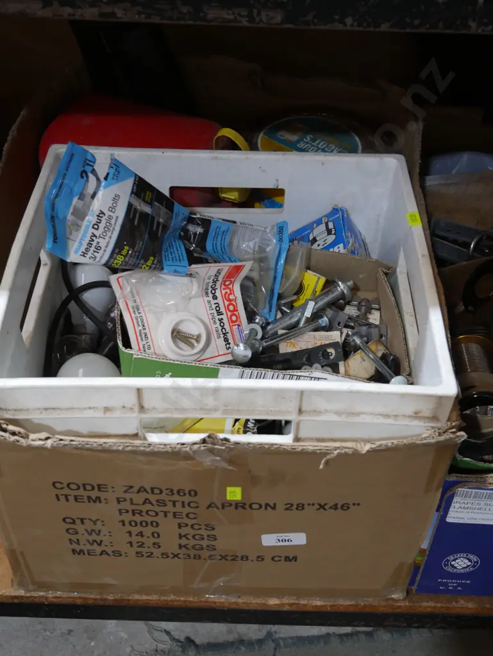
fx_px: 797
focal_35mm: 42
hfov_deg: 34.4
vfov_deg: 44.8
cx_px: 246
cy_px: 328
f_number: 4.6
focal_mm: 21
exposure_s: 1/60
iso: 640
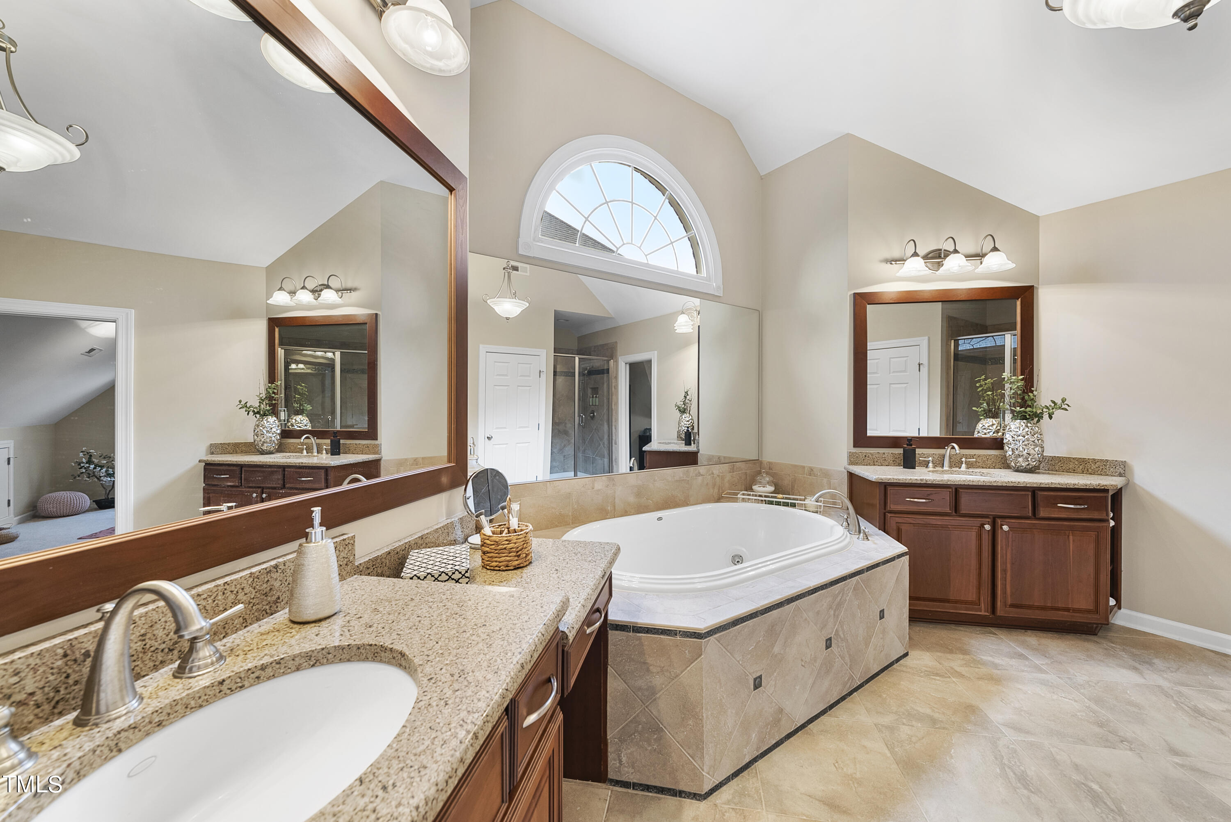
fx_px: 445
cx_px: 616
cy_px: 411
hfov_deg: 108.3
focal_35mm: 13
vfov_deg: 85.5
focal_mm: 13
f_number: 7.1
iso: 400
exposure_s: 1/3
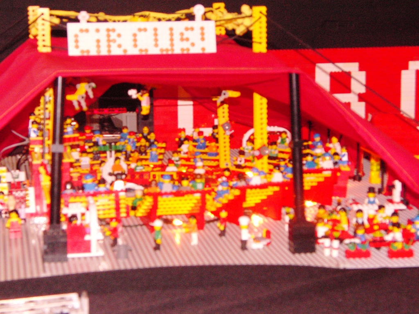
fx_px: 1307
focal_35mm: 108
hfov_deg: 18.2
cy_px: 157
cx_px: 210
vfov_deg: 13.7
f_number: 4
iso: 400
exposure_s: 1/20
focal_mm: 19.2
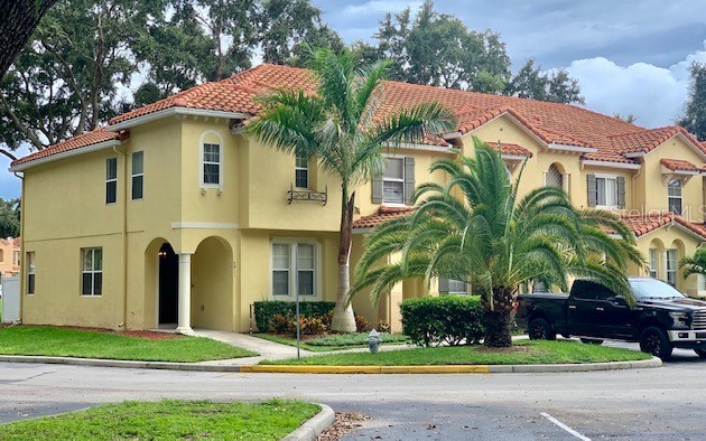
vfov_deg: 23.2
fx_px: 1078
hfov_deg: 36.3
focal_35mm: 56
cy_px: 213
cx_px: 356
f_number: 2.4
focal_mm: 6
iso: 16
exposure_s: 1/269
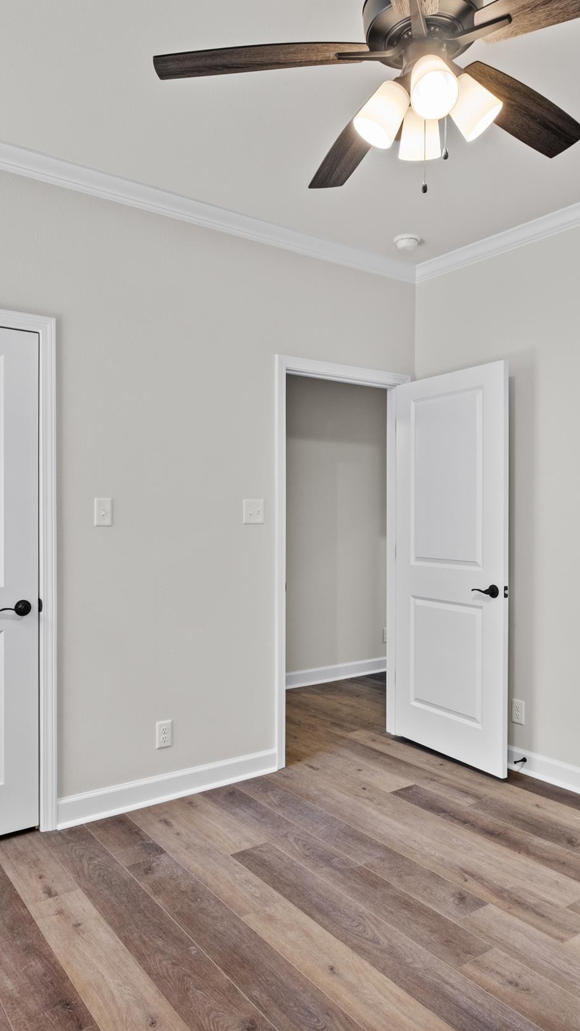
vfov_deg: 76.3
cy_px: 512
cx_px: 316
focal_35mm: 24
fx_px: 656
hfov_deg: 47.6
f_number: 7.1
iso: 200
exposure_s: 1/1.25
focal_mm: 10
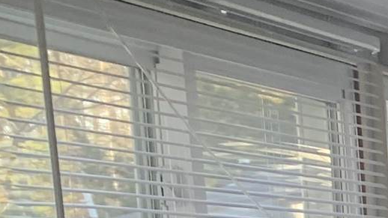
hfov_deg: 10.2
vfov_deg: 6.7
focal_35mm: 168
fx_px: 1728
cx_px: 1076
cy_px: 602
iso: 100
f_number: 1.8
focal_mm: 4.25
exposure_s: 1/121
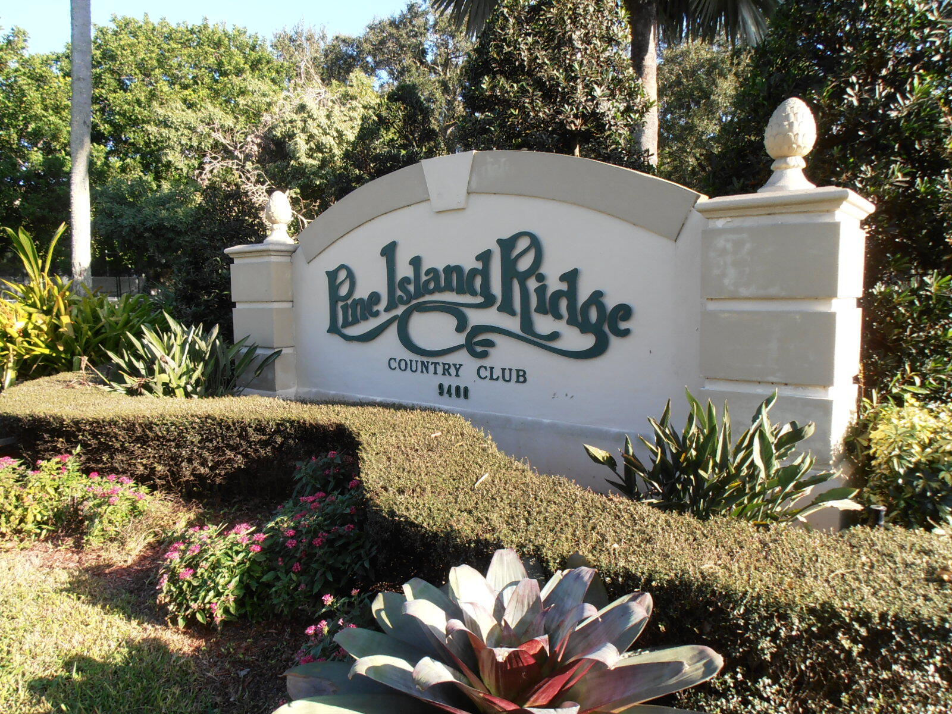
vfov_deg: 56.8
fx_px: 660
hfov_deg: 71.6
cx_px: 476
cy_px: 357
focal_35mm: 24
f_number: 7.9
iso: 80
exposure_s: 1/40
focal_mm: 4.2
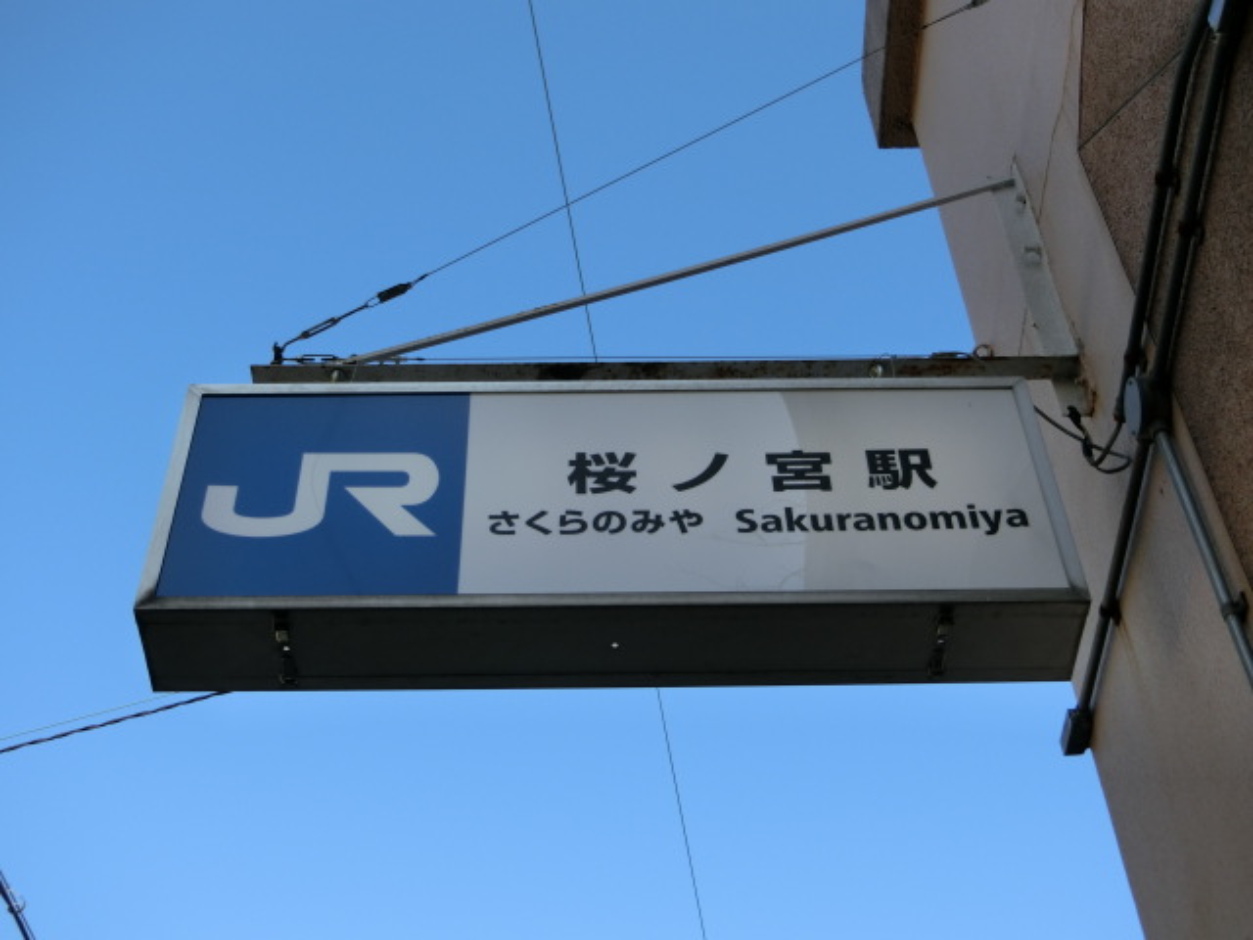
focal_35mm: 52
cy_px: 470
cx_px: 626
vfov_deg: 28.0
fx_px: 1882
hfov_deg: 36.8
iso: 80
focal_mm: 9.3
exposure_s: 1/250
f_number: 4.7
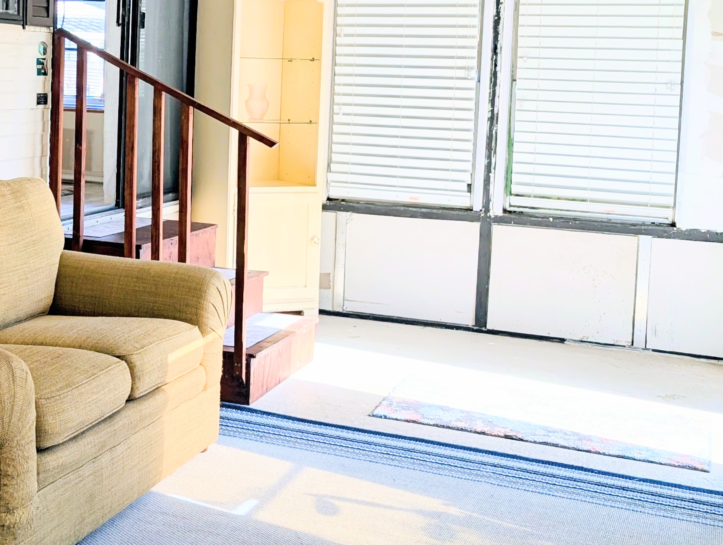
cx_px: -7
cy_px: 151
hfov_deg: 32.0
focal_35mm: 55
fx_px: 1151
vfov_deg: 26.4
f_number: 1.68
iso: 22
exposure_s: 1/208
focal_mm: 6.9
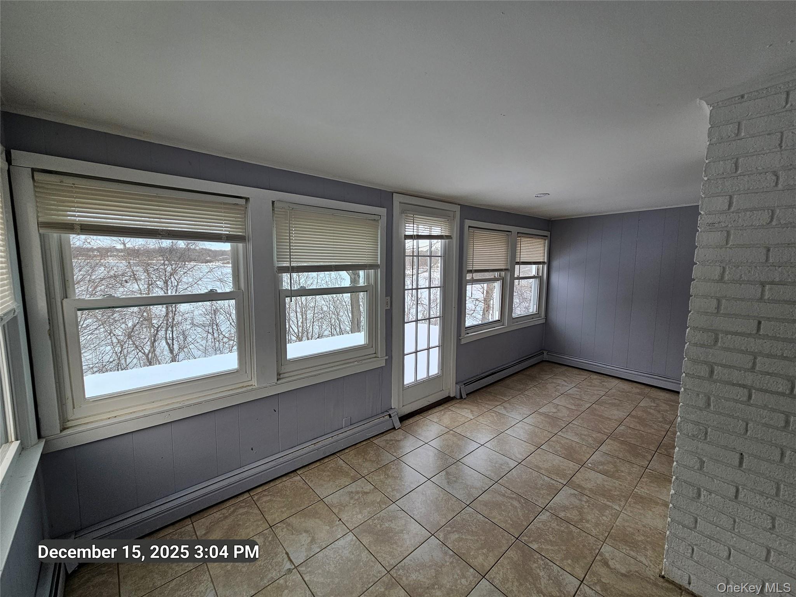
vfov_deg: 89.9
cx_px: 398
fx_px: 299
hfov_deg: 106.2
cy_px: 298
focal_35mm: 13
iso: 64
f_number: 2.2
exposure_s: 1/120
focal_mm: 2.2
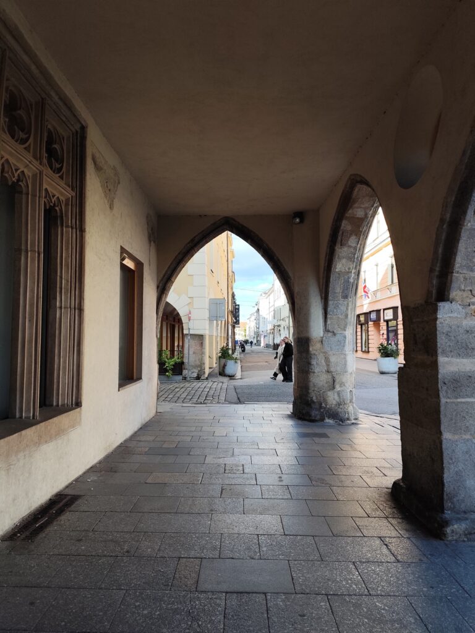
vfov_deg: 73.9
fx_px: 421
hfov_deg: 58.9
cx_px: 238
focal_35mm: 23
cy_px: 316
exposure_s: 1/339
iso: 50
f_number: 1.65
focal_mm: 6.19
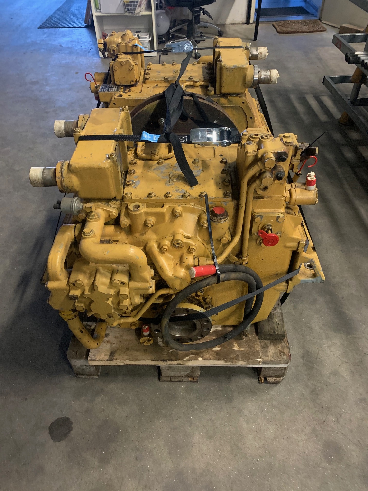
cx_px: 184
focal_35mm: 26
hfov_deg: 53.1
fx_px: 369
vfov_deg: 67.3
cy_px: 246
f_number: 1.8
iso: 500
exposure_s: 1/25
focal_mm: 4.25
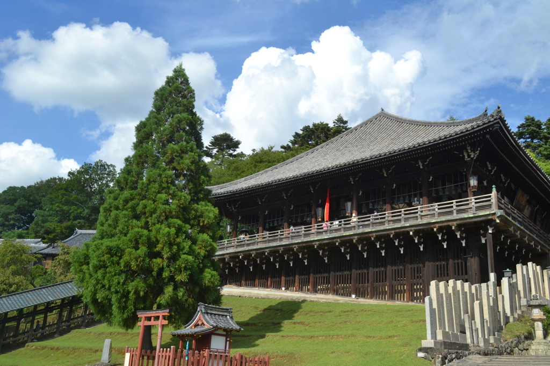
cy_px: 183
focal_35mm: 33
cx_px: 275
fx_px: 504
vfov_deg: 39.9
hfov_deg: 57.2
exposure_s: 1/250
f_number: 8
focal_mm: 22
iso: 100
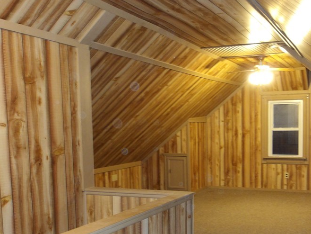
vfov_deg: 33.9
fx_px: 377
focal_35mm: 42
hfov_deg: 43.8
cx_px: 218
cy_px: 167
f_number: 3
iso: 350
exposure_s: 1/15
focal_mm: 4.9
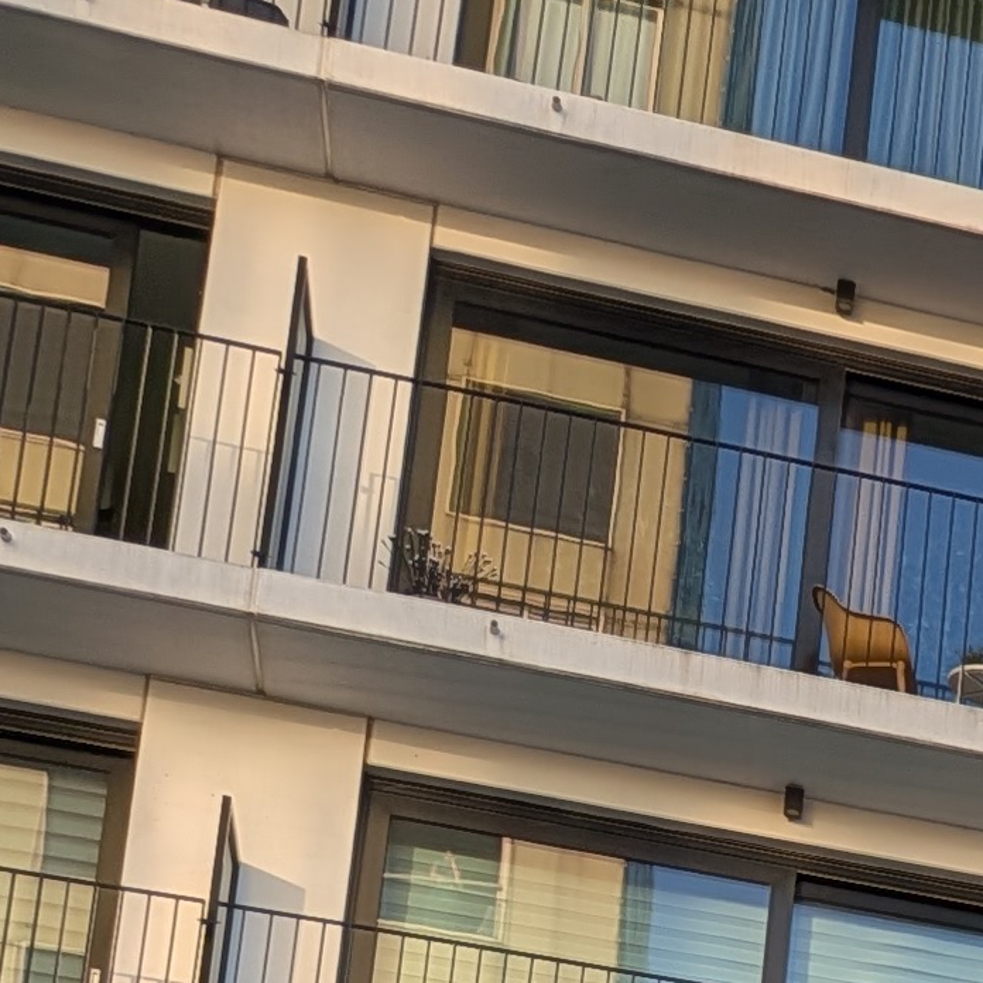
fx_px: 3920
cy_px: 1997
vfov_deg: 12.5
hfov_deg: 11.8
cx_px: 2330
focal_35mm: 122
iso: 29
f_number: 1.7
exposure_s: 1/305
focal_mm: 4.53
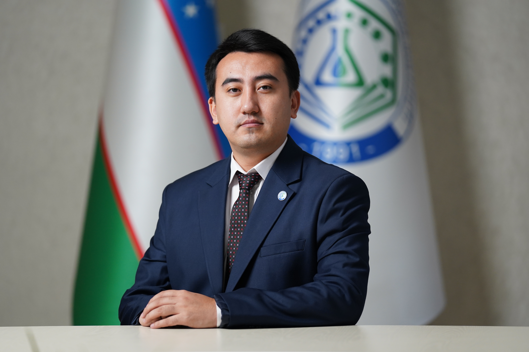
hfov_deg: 13.3
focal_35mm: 154
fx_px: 2263
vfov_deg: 8.9
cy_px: 176
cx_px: 264
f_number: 2.8
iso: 1600
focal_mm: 154
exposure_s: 1/250
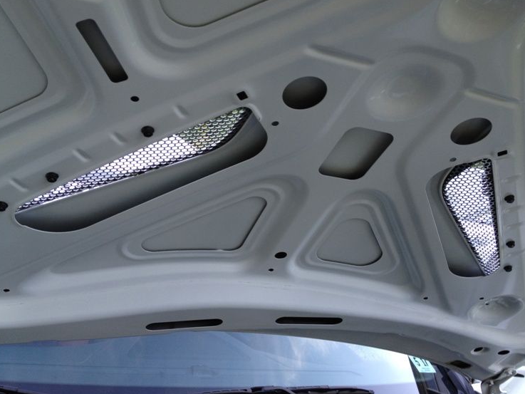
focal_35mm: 38
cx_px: 266
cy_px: 199
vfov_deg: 37.7
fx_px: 576
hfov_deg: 49.0
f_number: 2.4
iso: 64
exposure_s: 1/30
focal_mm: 4.28
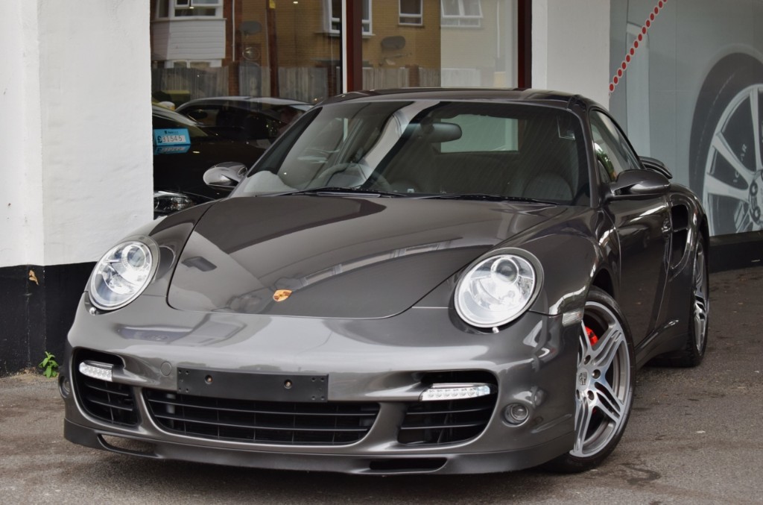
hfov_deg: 24.7
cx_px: 382
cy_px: 252
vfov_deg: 16.5
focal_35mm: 82
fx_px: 1744
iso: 400
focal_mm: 55
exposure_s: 1/160
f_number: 6.3
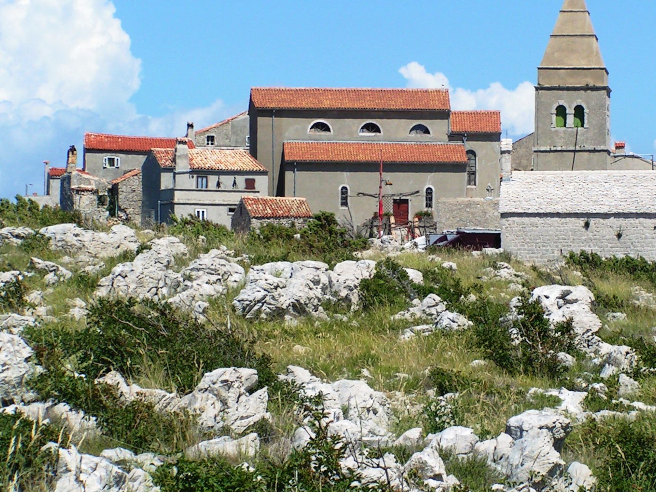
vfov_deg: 8.9
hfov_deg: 11.9
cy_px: 169
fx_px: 3146
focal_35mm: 166
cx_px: 438
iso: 50
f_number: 7.1
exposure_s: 1/400
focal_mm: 17.4
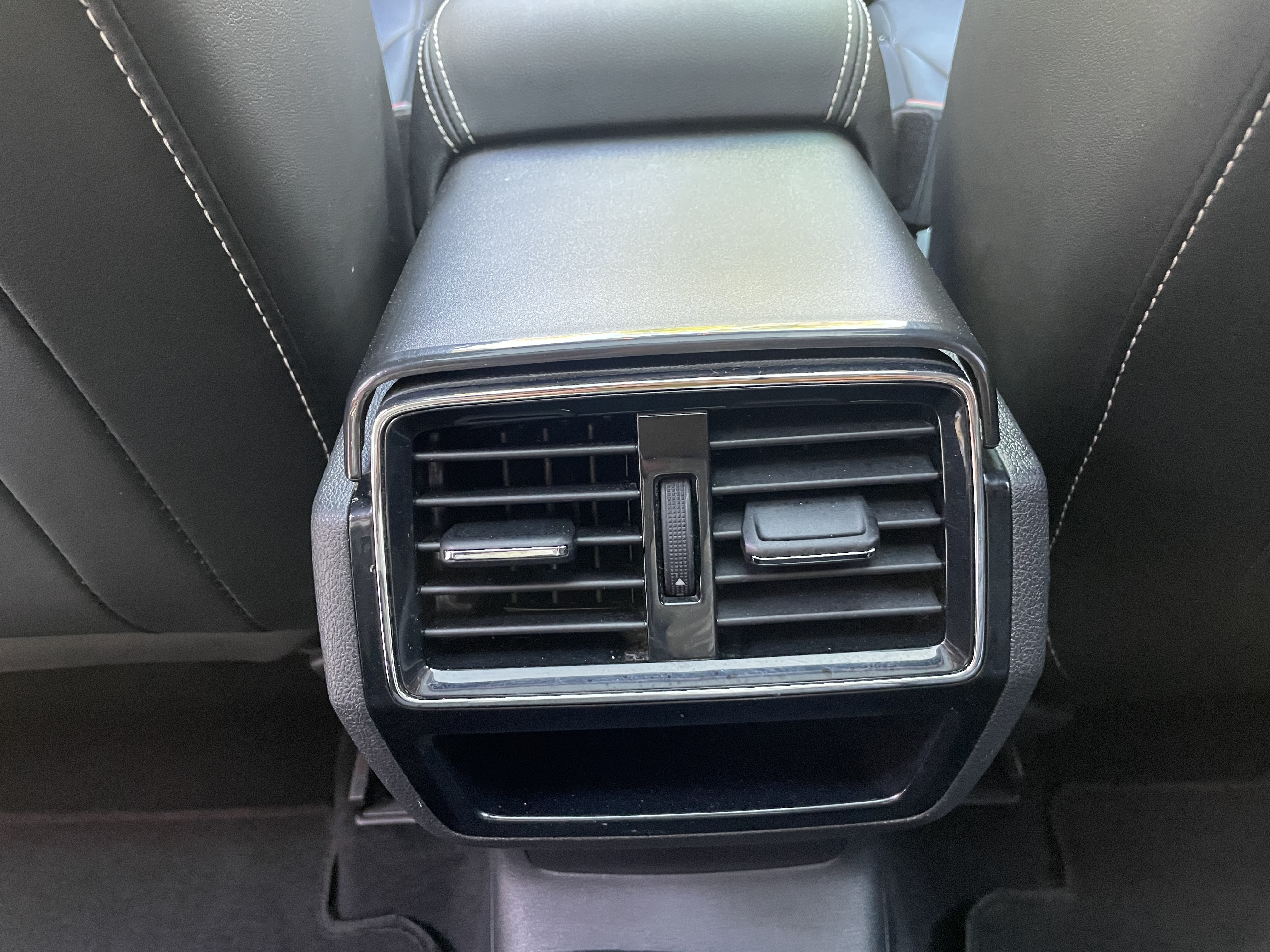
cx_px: 635
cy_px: 476
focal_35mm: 26
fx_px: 954
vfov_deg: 53.1
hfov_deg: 67.3
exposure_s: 1/46
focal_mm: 4.2
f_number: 1.6
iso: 500
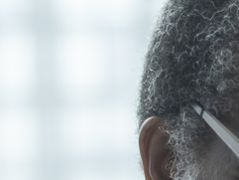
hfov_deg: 7.5
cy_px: 287
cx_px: 510
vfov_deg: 5.9
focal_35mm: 250
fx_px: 1727
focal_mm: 50
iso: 320
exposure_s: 1/500
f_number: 2.2
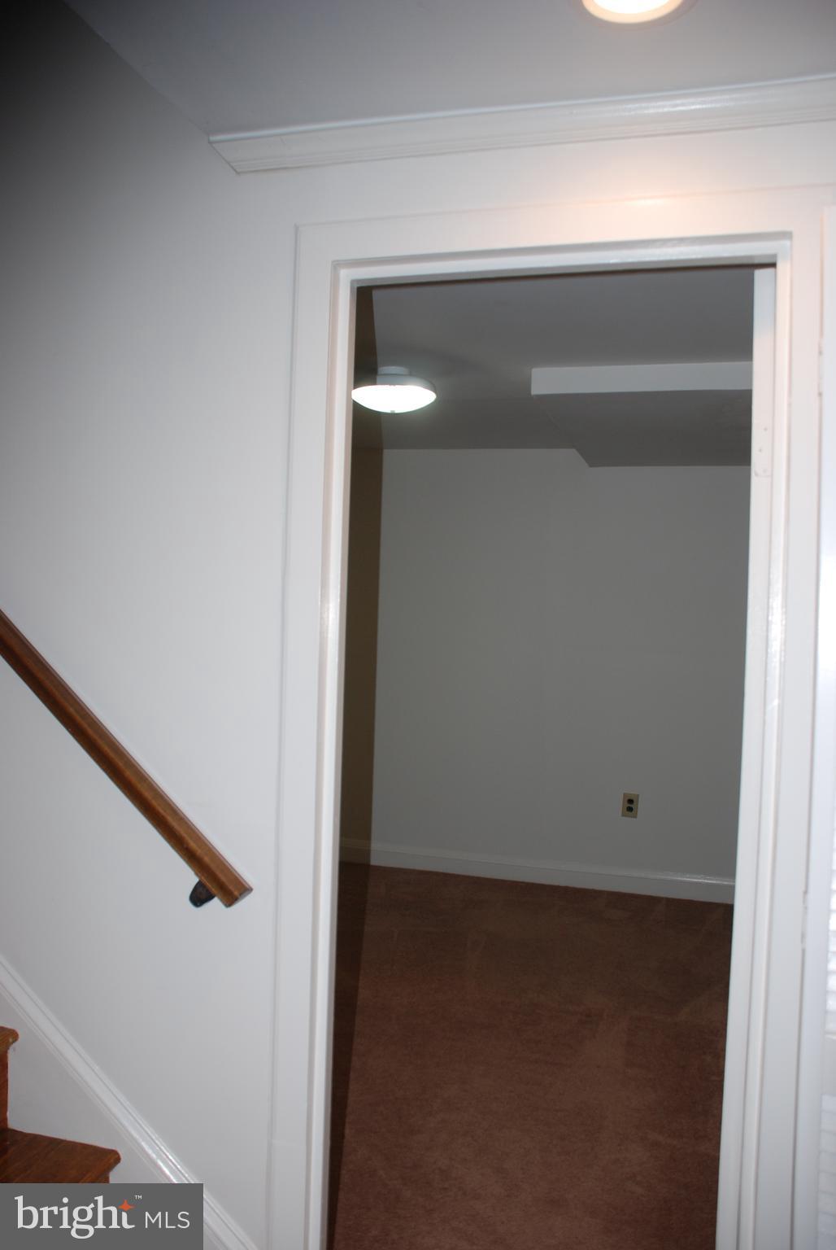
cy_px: 625
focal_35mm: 30
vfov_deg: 61.9
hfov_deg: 43.7
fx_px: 1042
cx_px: 418
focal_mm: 20
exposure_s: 1/60
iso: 200
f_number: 3.8
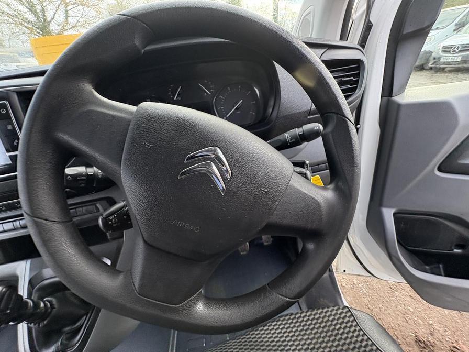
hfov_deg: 102.1
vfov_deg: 85.7
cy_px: 176
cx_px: 234
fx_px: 190
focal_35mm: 14
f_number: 2.2
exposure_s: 1/99
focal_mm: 2.22
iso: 125
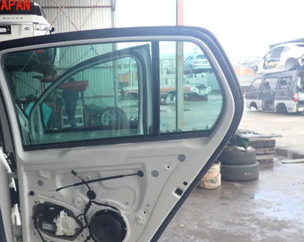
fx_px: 351
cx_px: 110
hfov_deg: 46.4
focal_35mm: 39
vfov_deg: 38.0
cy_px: 149
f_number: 2.3
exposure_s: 1/200
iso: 100
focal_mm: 5.4
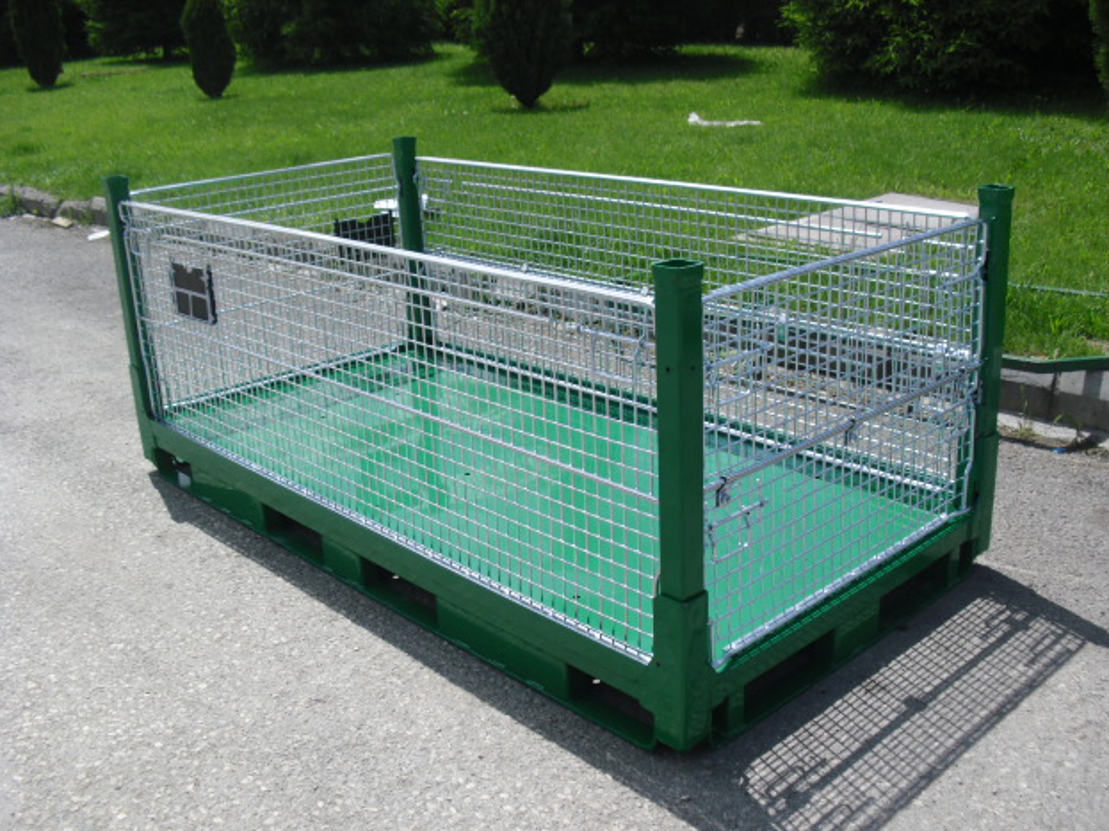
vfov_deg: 38.7
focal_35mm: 37
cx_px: 561
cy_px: 425
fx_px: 1185
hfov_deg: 50.1
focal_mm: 6.3
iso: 80
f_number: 7.8
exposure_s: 1/200
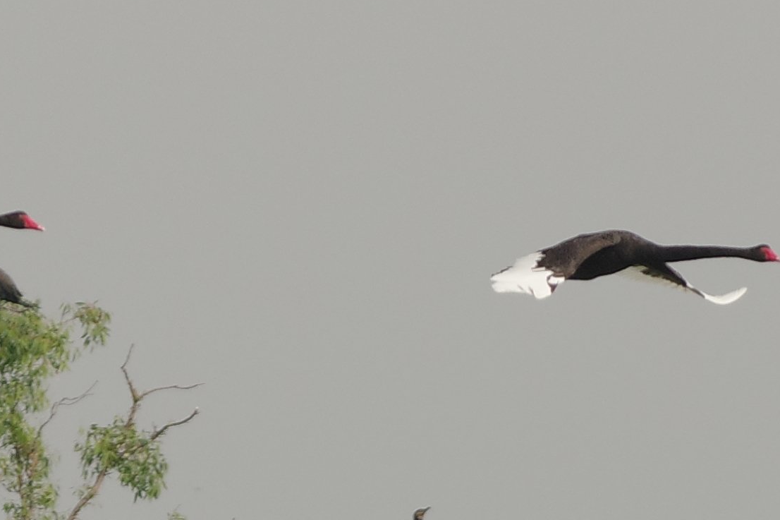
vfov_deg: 1.7
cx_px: 218
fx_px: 17416
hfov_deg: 2.6
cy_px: 362
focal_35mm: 804
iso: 200
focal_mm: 300
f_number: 5.6
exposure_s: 1/1600
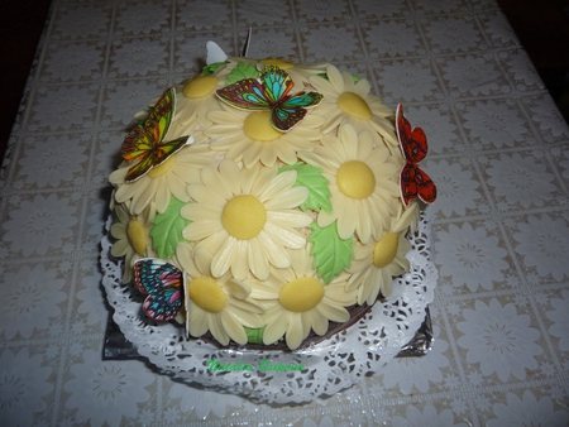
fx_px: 493
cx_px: 284
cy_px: 214
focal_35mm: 30
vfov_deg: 46.8
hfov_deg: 59.9
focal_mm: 5.2
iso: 100
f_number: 4
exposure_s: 1/30
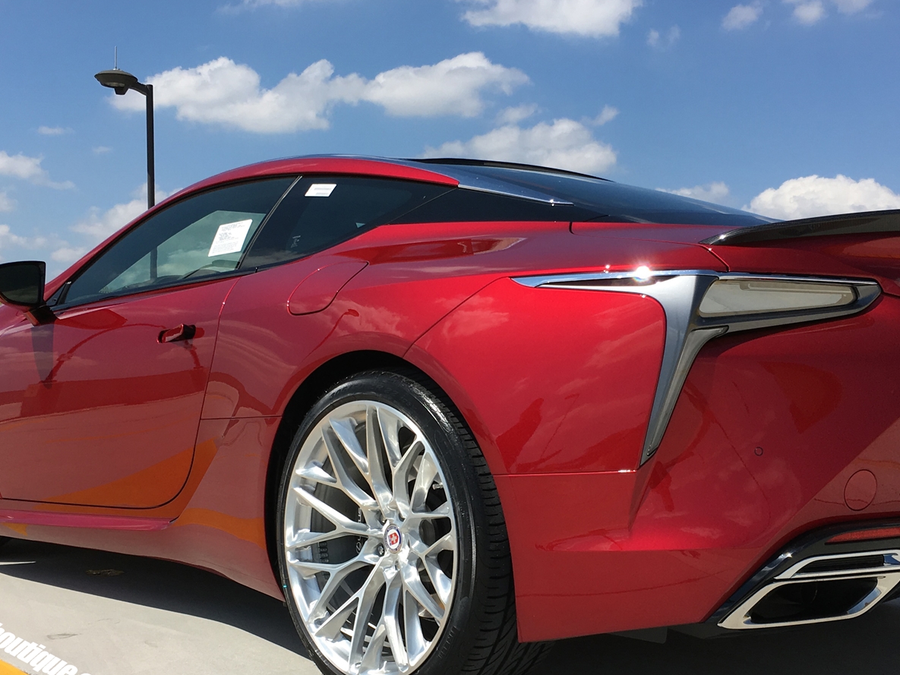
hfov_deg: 40.4
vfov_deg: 30.7
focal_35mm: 47
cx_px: 456
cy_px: 427
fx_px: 1222
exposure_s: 1/2262
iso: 25
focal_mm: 4.15
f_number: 2.2
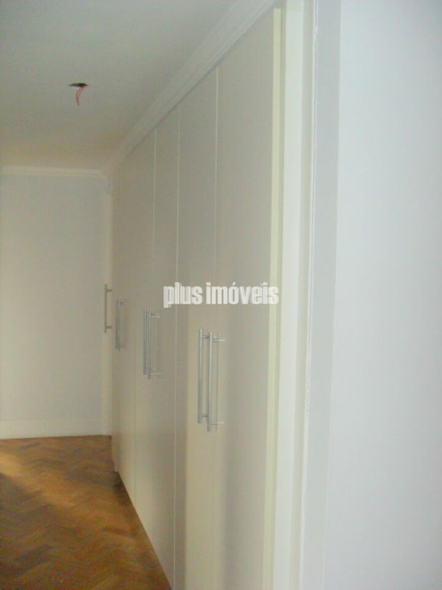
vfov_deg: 52.6
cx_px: 221
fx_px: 596
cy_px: 295
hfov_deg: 40.7
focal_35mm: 35
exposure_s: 1/45
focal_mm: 6.3
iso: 200
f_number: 3
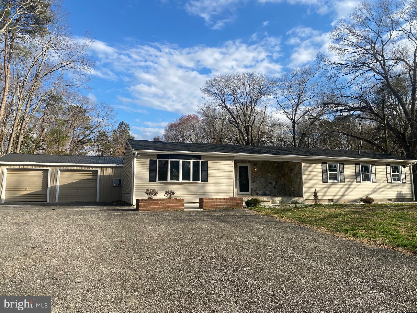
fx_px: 313
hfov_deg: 67.3
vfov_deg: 53.1
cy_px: 156
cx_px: 208
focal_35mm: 26
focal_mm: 4.25
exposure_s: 1/2358
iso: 32
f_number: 1.8
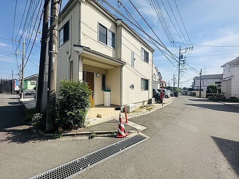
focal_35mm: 14
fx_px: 97
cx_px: 120
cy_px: 90
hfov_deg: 102.1
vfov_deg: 85.7
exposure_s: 1/2882
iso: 50
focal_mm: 2.22
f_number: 2.2
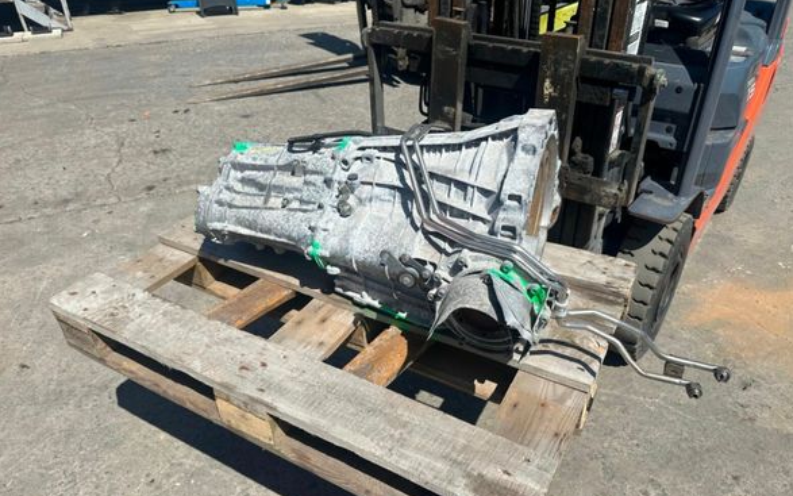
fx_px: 562
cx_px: 404
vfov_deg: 47.6
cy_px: 257
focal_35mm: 26
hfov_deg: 70.4
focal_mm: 6.86
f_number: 1.78
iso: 80
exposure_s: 1/6623
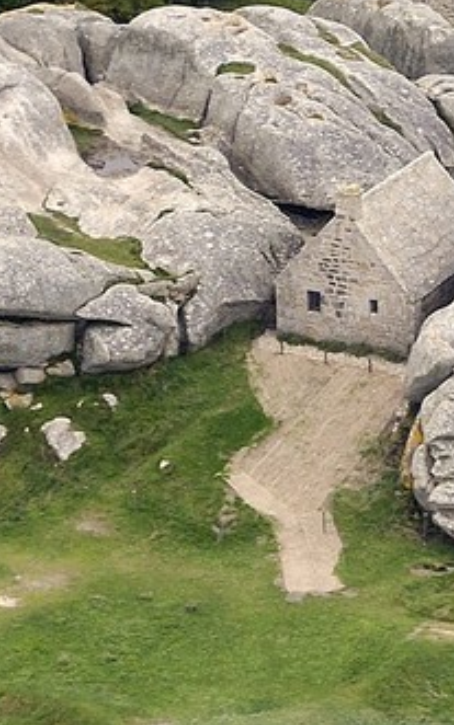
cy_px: 1393
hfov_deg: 1.7
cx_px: 300
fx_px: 15098
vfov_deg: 2.7
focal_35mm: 763
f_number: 6.3
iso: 800
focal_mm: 155
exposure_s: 1/1000
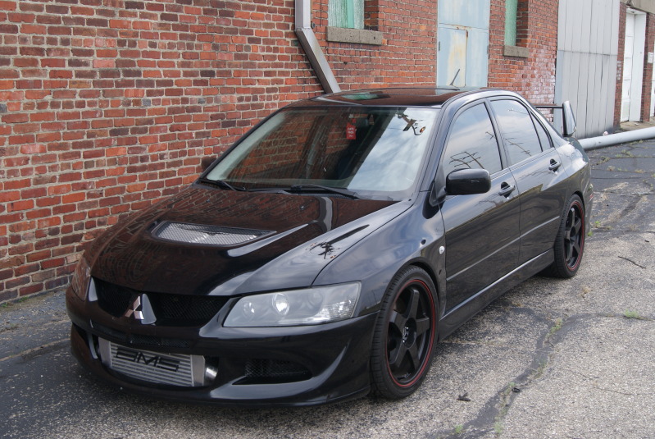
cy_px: 220
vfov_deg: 32.0
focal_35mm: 42
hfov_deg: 46.3
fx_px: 765
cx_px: 328
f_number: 7.1
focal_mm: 28
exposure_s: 1/60
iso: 100
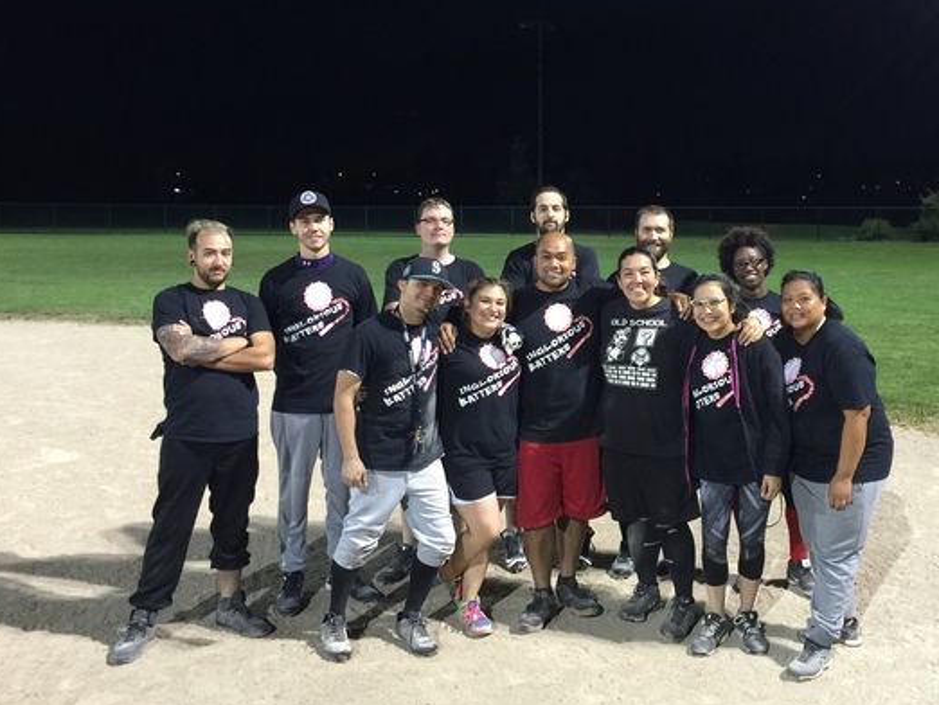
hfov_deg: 46.4
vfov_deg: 35.9
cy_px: 293
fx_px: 1086
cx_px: 579
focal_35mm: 40
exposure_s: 1/15
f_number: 2.2
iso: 100
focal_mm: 4.15
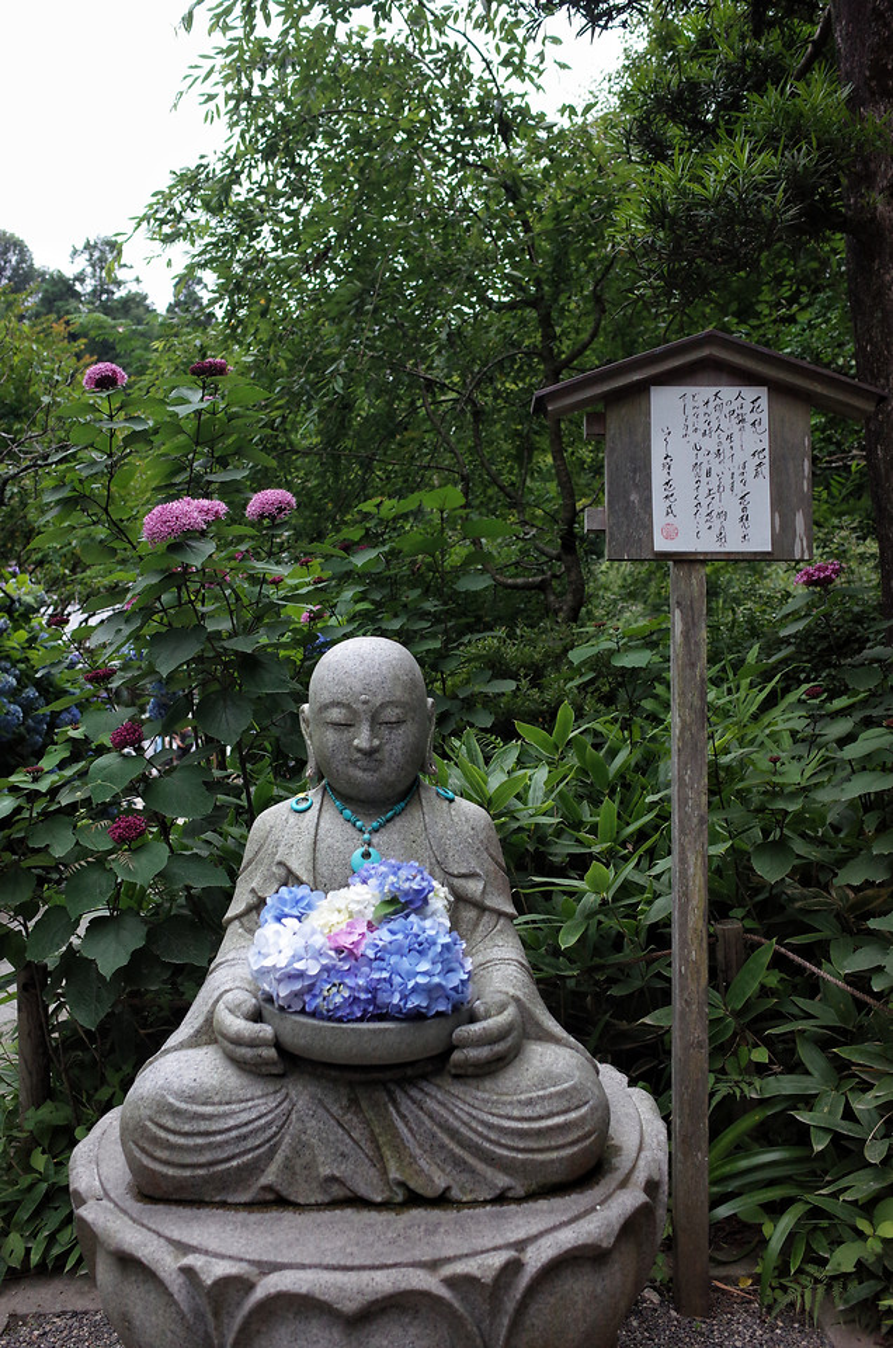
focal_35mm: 28
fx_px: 1046
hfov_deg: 46.2
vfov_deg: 65.6
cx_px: 446
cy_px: 674
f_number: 2.8
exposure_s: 1/1250
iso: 800
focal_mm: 18.3
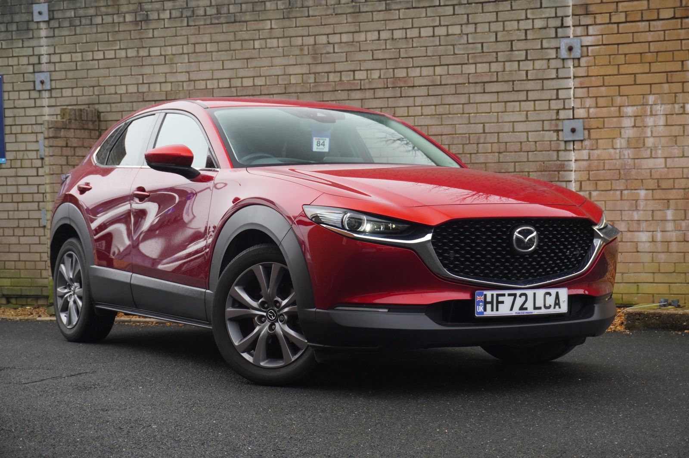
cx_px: 344
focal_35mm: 66
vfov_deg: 20.6
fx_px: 1262
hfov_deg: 30.5
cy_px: 229
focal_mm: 44
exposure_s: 1/160
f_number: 5.6
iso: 400
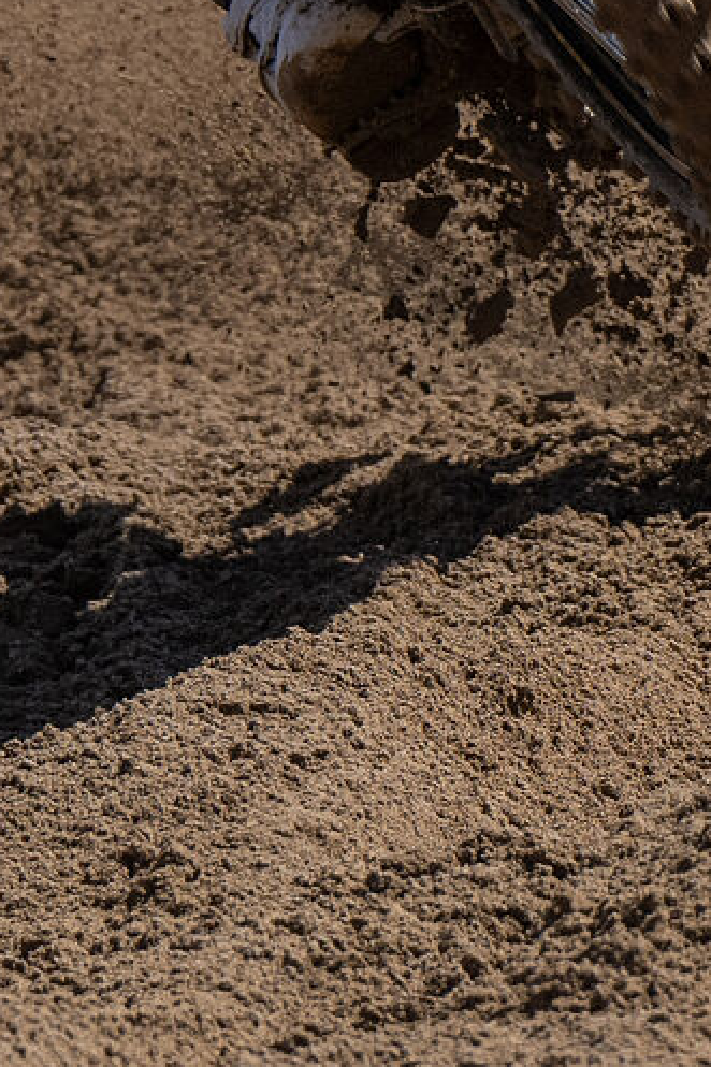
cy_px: -554
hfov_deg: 1.9
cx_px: 227
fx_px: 21669
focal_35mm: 731
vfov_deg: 2.8
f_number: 6.3
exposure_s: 1/1600
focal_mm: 200
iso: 200
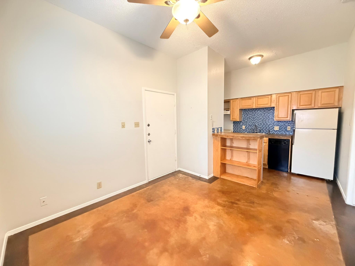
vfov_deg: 85.7
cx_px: 178
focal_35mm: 14
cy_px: 133
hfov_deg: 102.1
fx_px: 144
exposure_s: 1/40
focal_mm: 2.22
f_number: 2.2
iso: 1250
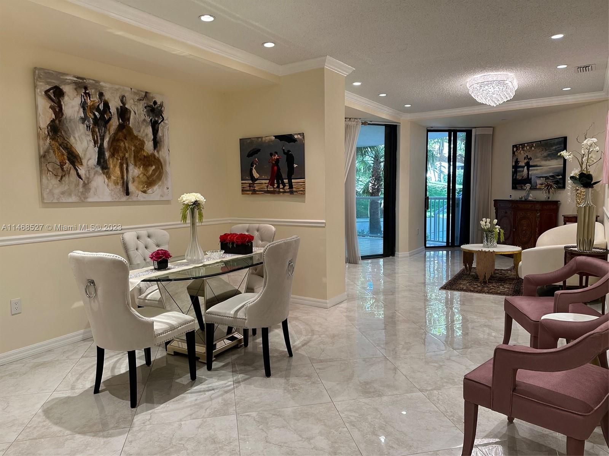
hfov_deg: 71.6
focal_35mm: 24
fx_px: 422
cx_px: 304
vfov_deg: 56.8
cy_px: 228
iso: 160
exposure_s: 1/120
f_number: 1.78
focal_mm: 6.86
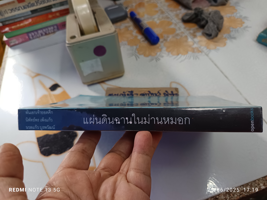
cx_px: 134
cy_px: 100
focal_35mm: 24
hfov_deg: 71.6
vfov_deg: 56.8
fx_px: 185
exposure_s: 1/50
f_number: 1.7
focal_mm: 5.31
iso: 391
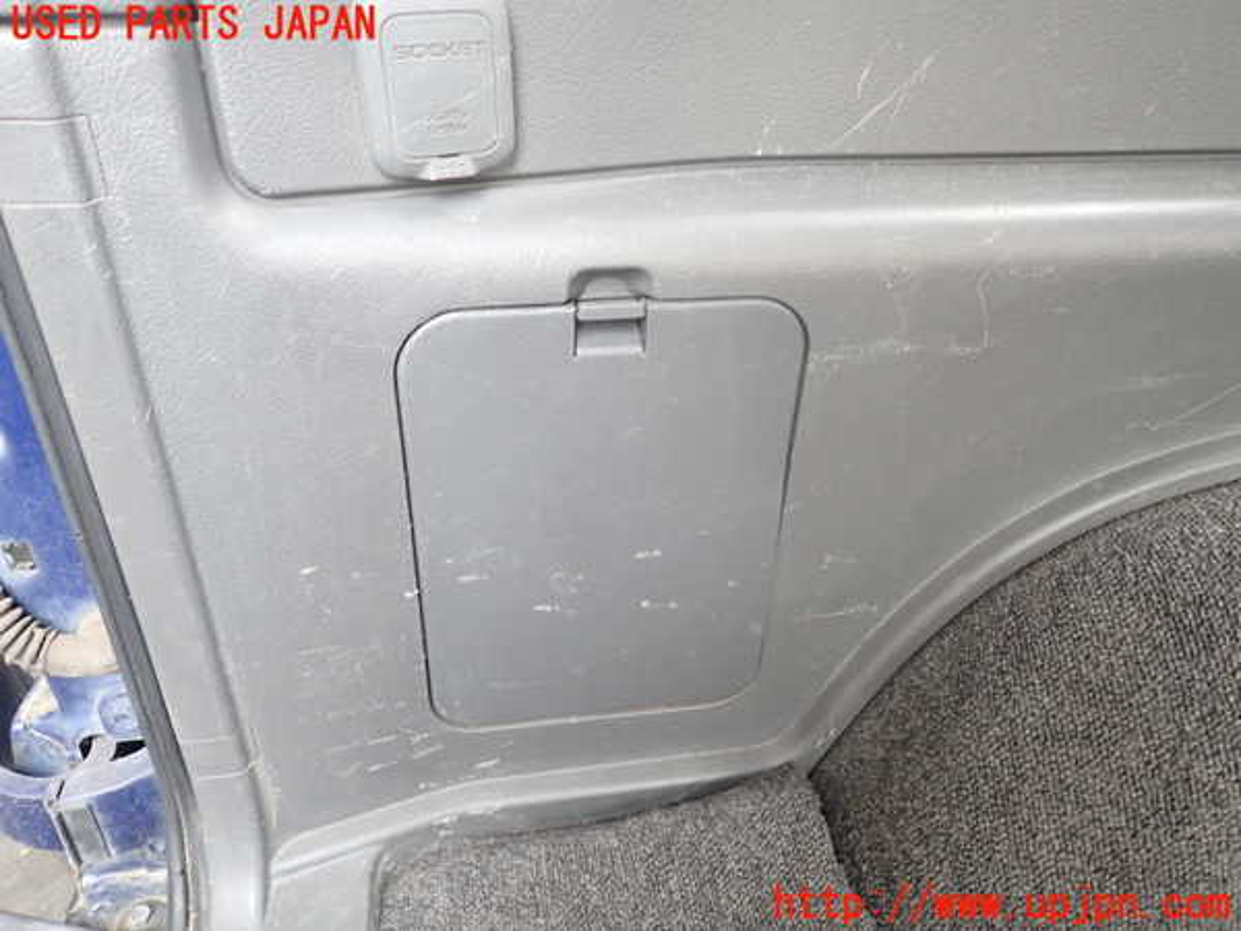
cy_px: 466
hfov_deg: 69.4
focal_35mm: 25
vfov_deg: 54.9
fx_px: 896
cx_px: 620
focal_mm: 4.5
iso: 200
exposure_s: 1/30
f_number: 2
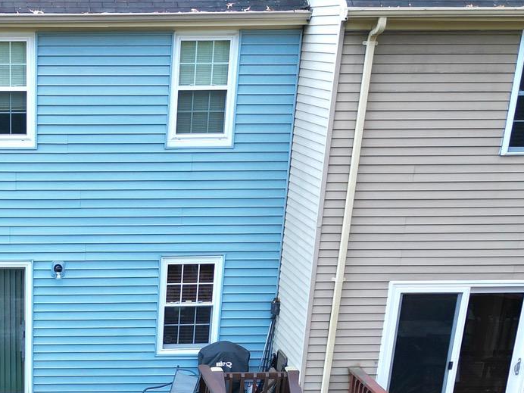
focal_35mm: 71
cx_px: 20
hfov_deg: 26.2
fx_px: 1075
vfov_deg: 19.2
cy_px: 508
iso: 120
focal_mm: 6.72
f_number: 1.7
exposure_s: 1/60
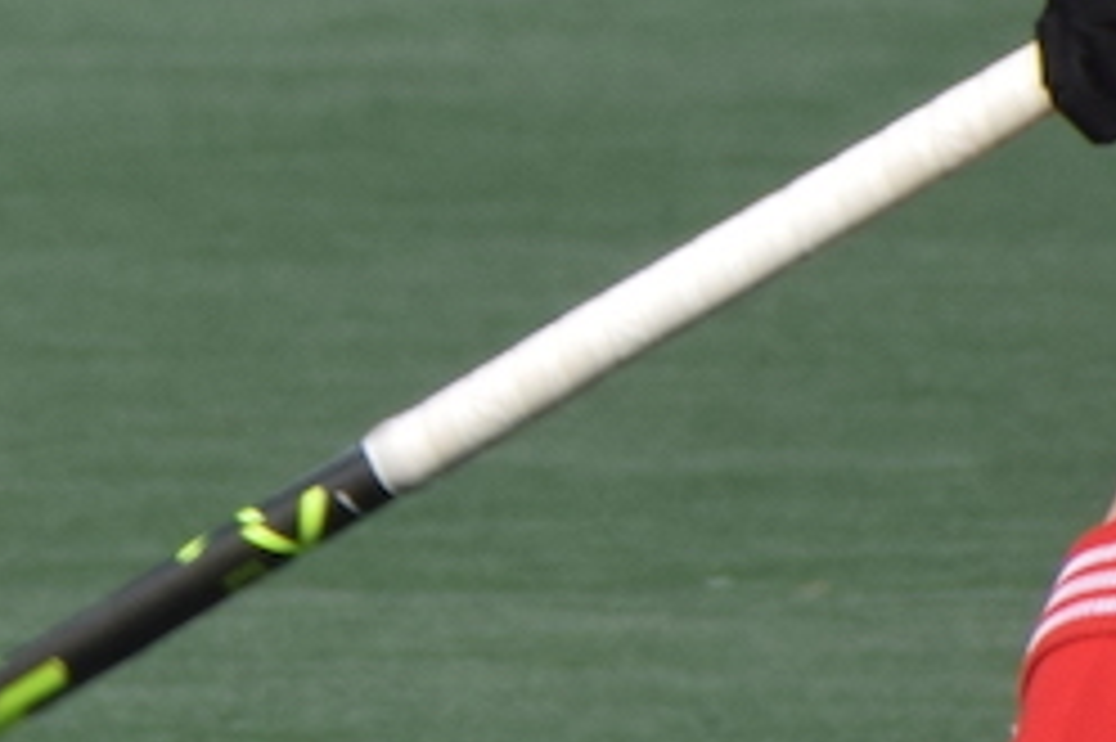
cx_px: -612
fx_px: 107898
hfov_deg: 0.6
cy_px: -499
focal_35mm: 3483
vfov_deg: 0.4
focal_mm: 300
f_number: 13
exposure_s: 1/250
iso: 200
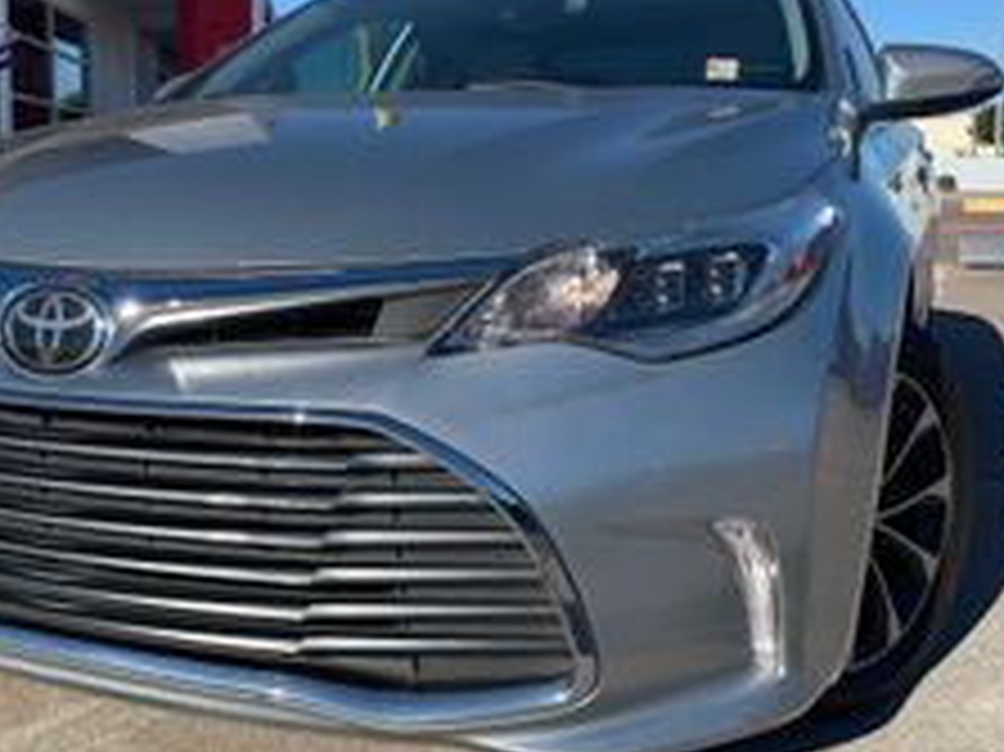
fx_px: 1218
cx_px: 365
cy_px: 302
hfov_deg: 44.4
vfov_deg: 34.2
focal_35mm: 42
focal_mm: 4.25
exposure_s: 1/1953
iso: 25
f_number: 1.8
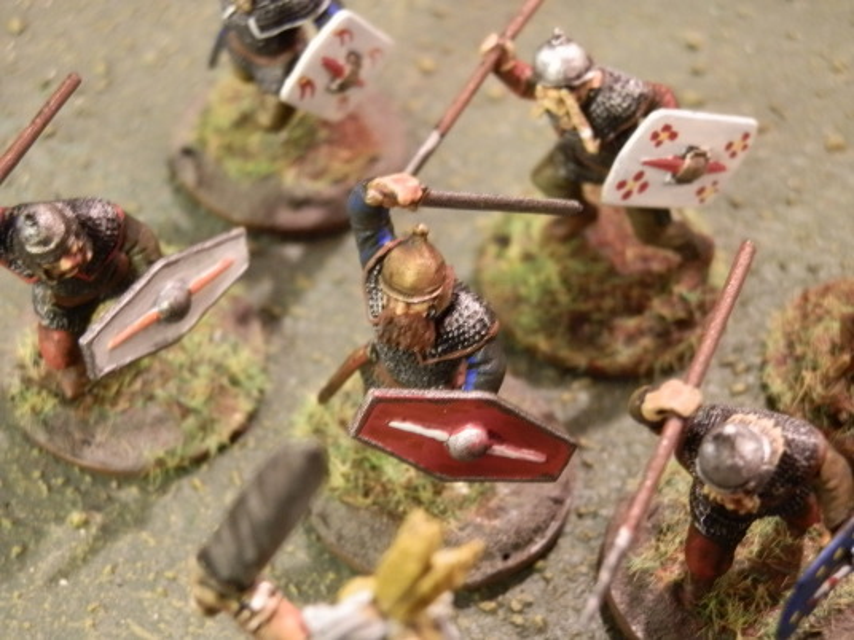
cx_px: 427
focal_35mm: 61
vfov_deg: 24.0
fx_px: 1505
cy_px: 320
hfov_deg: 31.7
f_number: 3.7
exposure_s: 1/6
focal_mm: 10.99
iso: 400
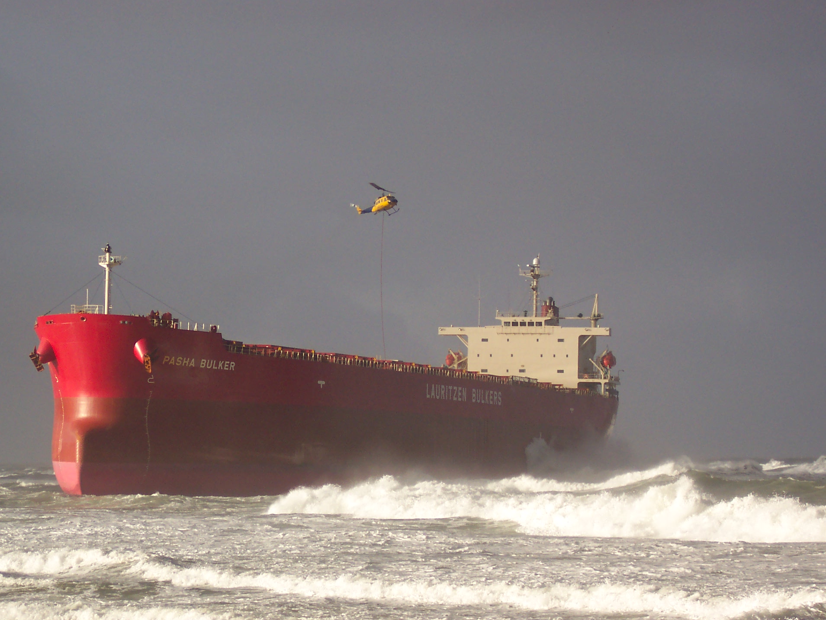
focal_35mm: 124
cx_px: 398
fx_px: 2959
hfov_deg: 15.9
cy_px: 309
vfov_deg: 12.0
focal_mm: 24
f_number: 4.8
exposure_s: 1/500
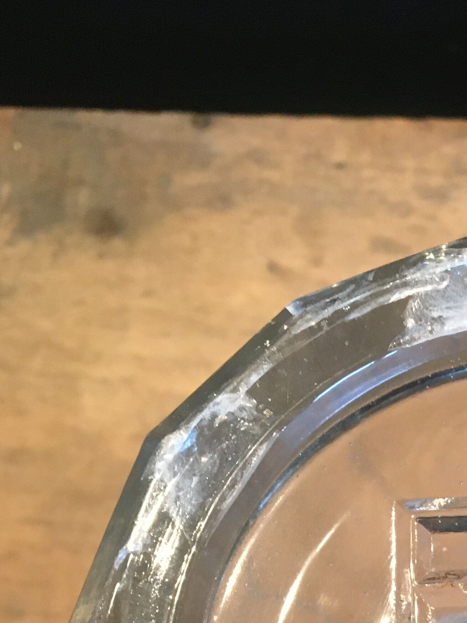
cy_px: 680
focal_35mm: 67
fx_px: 1205
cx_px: 519
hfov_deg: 20.8
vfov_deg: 26.7
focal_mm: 4.15
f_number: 2.2
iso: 200
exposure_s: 1/33
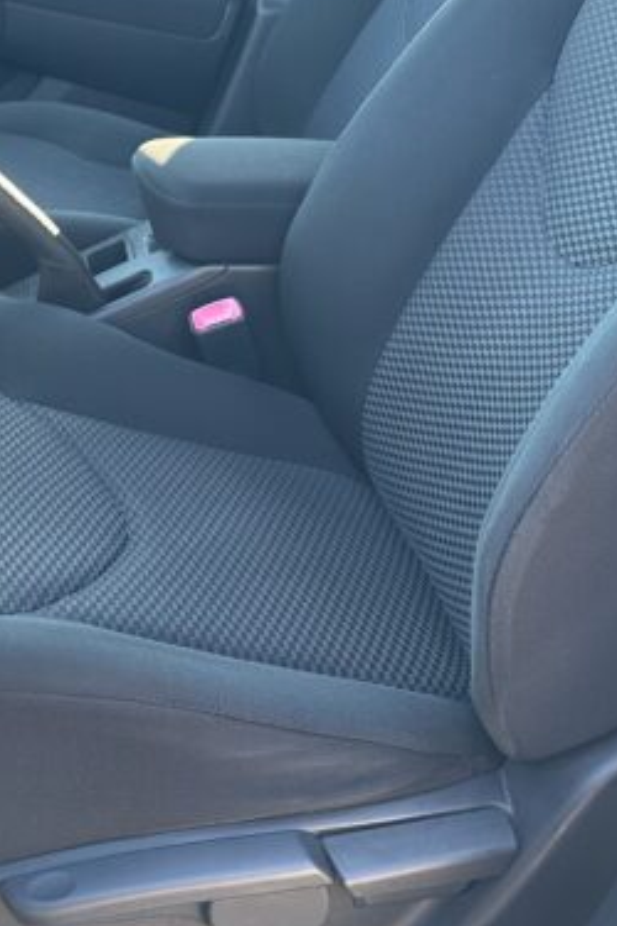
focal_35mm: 53
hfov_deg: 24.8
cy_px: 283
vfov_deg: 37.0
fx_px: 1362
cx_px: 72
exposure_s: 1/121
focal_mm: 6.86
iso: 125
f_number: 1.78
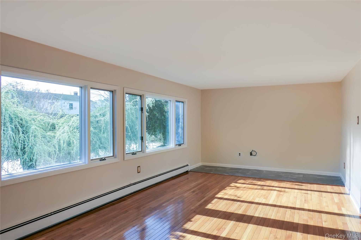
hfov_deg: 73.7
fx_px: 241
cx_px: 180
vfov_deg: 53.1
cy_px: 120
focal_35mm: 24
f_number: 2.8
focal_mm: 8.8
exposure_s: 1/320
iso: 125
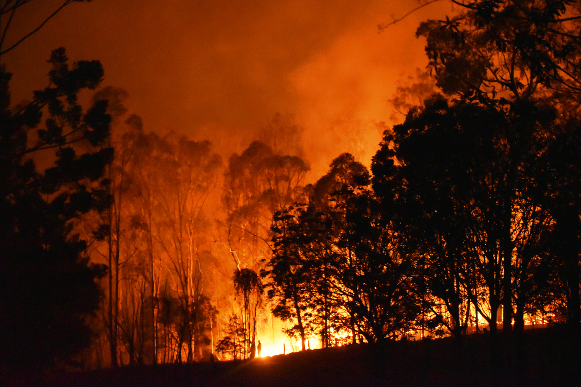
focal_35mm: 93
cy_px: 194
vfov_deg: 14.7
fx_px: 1501
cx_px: 290
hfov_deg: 21.9
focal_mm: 62
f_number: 5
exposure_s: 1/3
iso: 6400
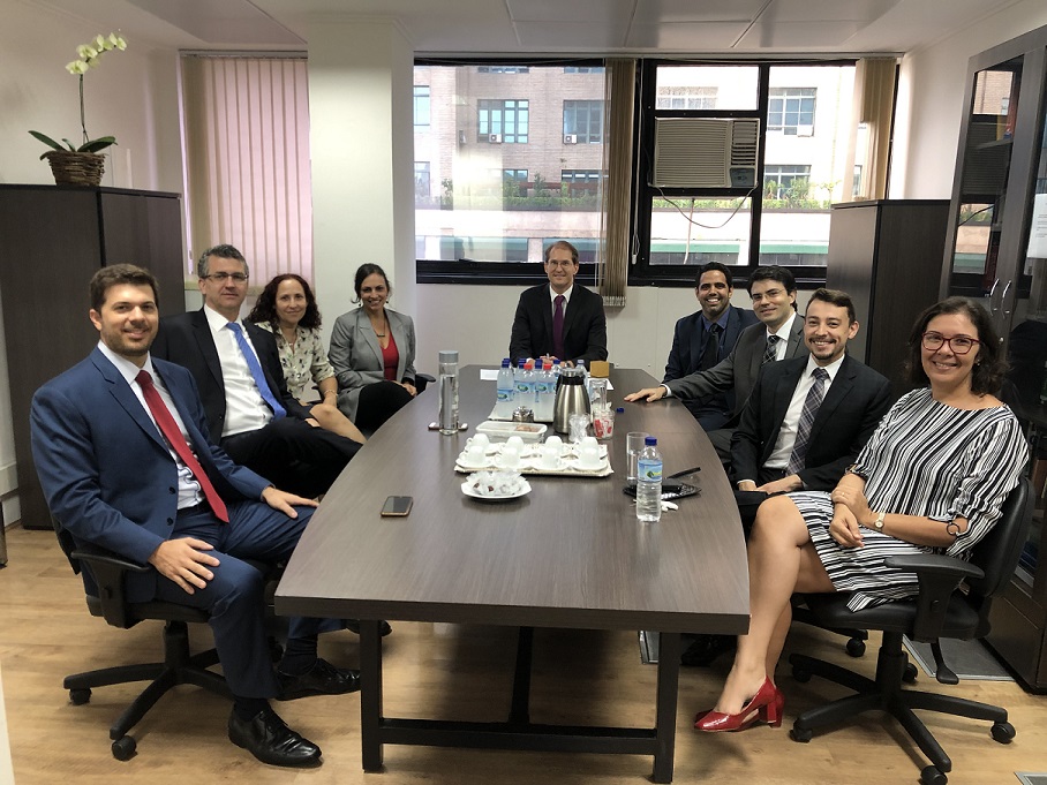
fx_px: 847
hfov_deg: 63.4
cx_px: 524
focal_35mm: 28
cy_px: 392
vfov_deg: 49.7
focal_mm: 4
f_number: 1.8
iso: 40
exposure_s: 1/17
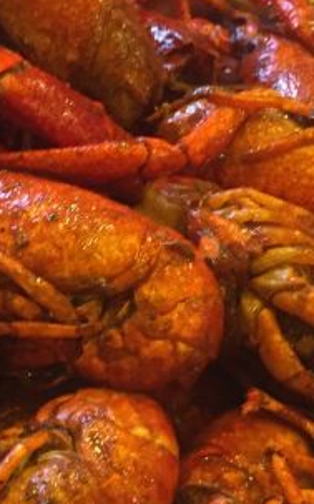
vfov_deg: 29.0
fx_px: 974
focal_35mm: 71
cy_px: 287
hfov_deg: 18.3
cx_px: 125
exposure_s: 1/33
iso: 250
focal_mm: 4.15
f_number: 2.2
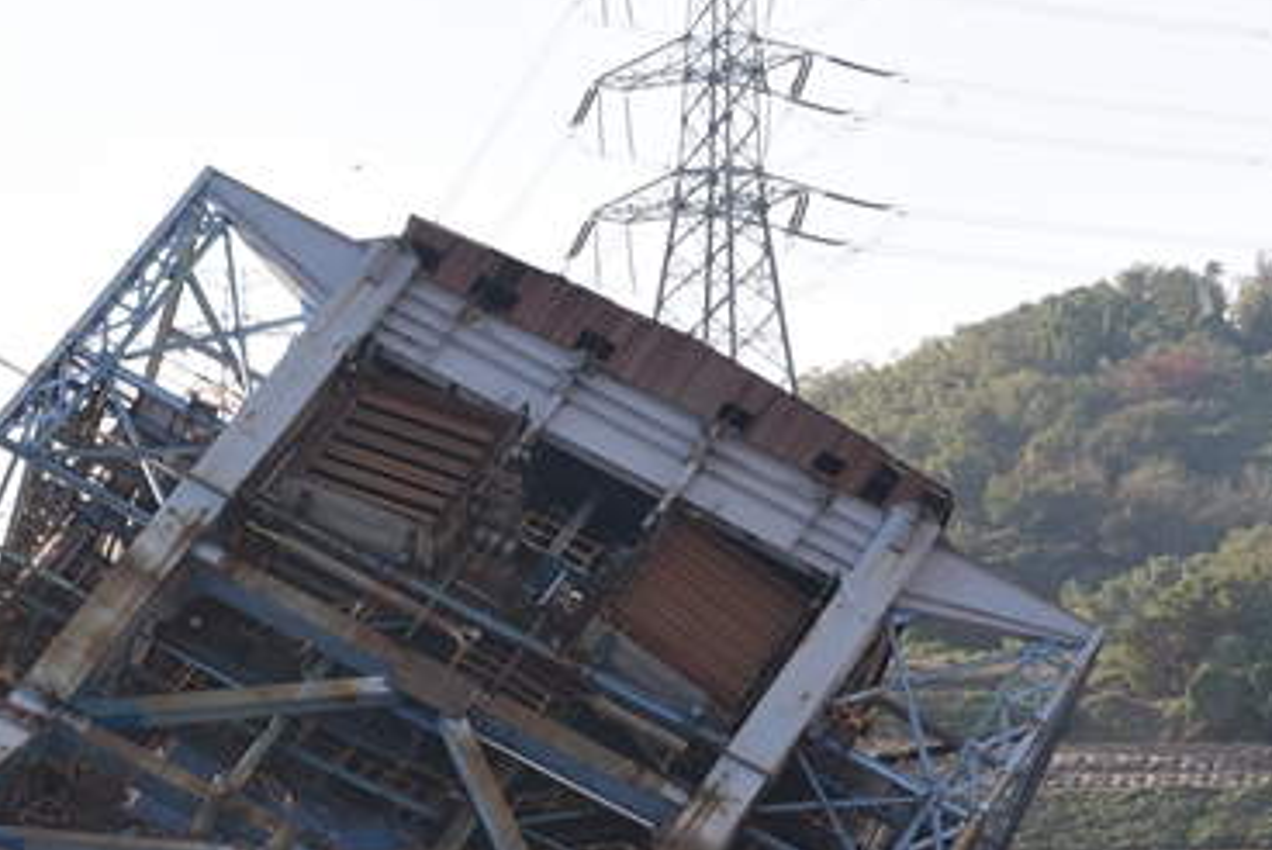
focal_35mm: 204
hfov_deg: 10.1
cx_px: 270
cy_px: 838
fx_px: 7213
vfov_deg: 6.7
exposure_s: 1/200
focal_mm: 100
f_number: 11
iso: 500
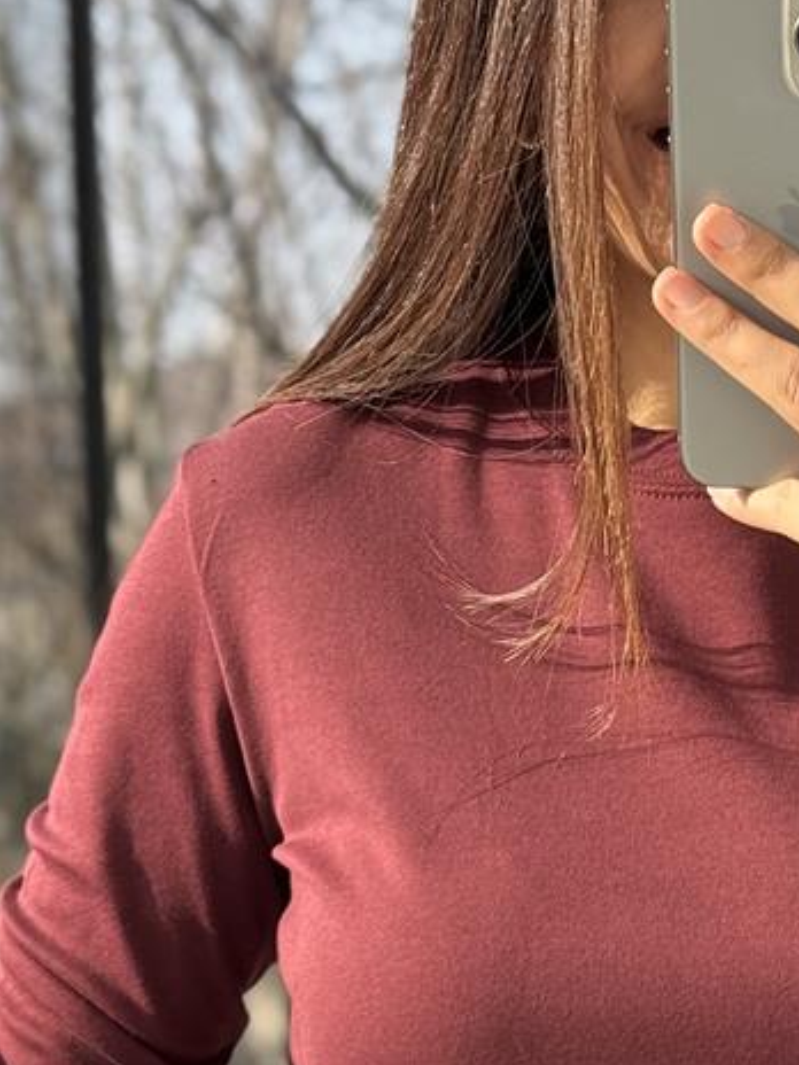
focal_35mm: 138
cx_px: 778
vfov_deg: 14.1
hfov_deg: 10.7
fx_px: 4247
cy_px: 1002
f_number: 1.78
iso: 64
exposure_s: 1/362
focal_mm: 6.76
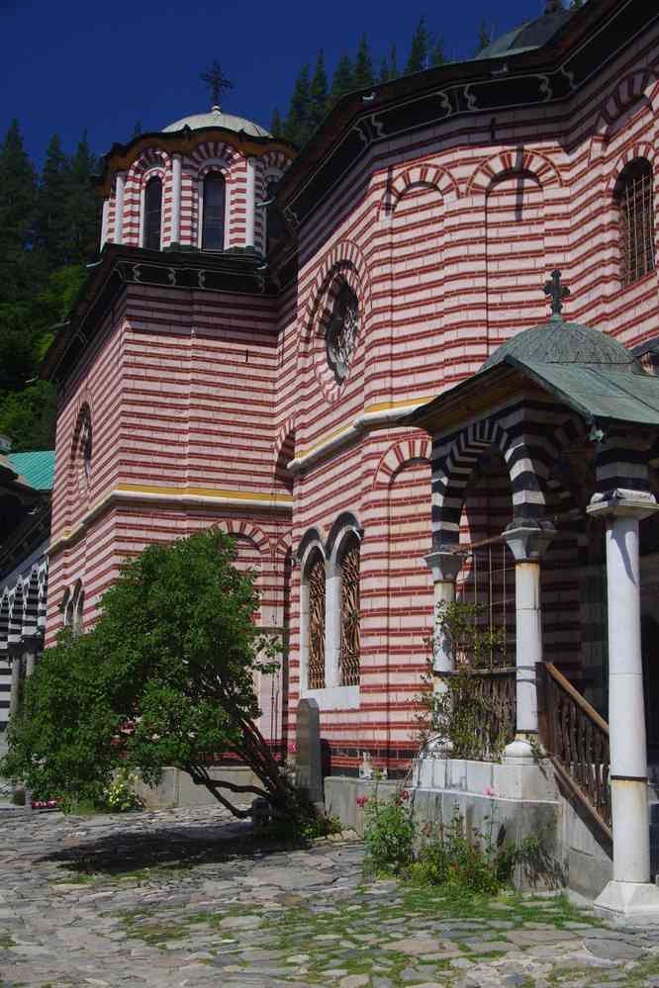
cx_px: 330
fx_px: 1181
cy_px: 494
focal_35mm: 43
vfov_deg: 45.4
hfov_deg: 31.2
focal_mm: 29.4
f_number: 11
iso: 200
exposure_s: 1/125
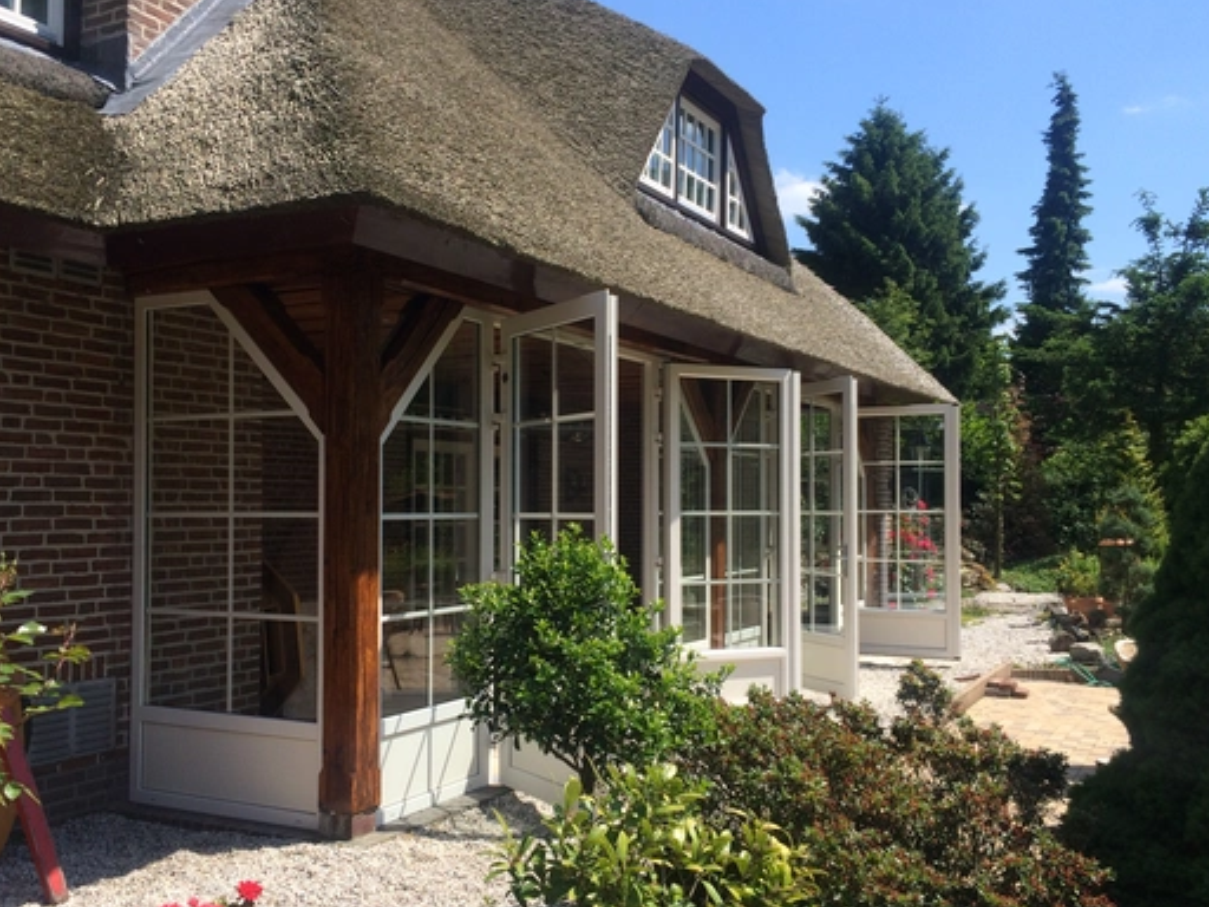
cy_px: 482
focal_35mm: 34
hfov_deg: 53.9
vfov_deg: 41.8
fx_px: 1187
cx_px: 550
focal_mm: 4.15
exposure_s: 1/1520
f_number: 2.2
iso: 32
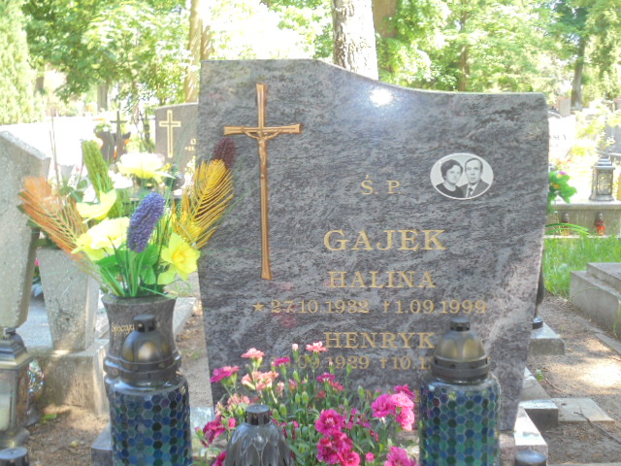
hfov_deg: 43.9
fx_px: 771
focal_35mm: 43
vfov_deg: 33.6
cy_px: 233
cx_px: 310
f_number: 4.5
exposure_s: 1/30
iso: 100
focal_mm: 7.8
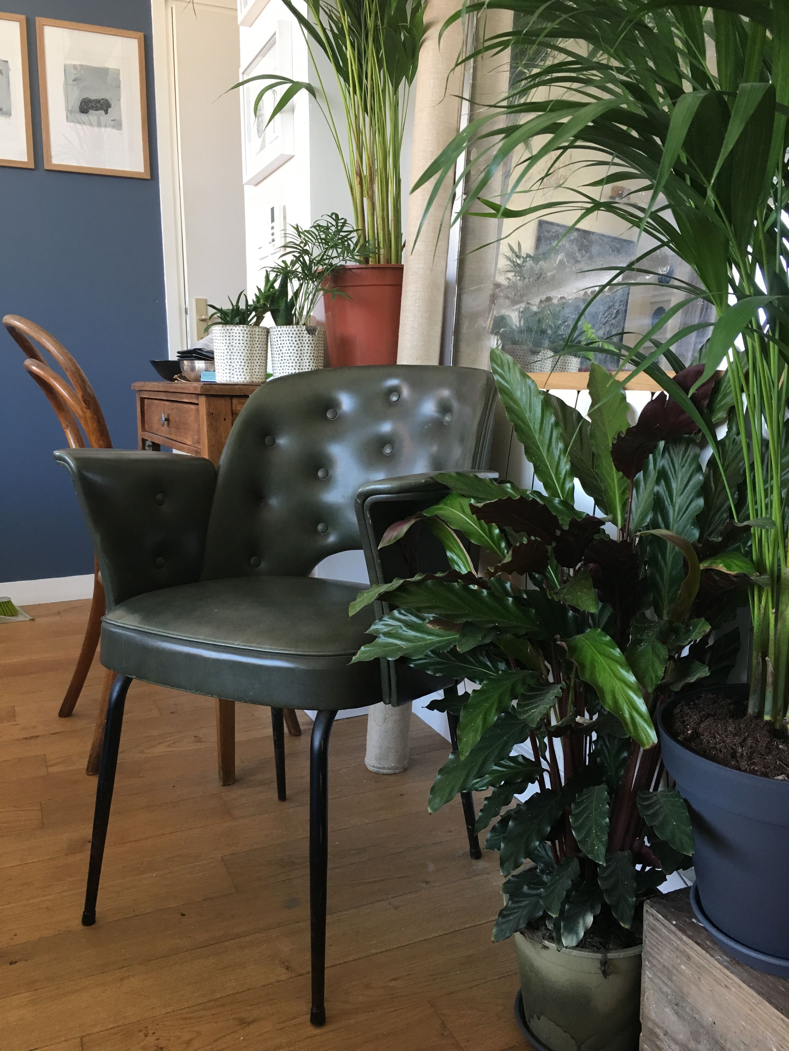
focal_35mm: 29
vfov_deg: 61.7
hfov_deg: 48.2
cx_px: 394
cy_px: 526
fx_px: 881
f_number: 2.2
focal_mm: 4.15
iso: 64
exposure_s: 1/33
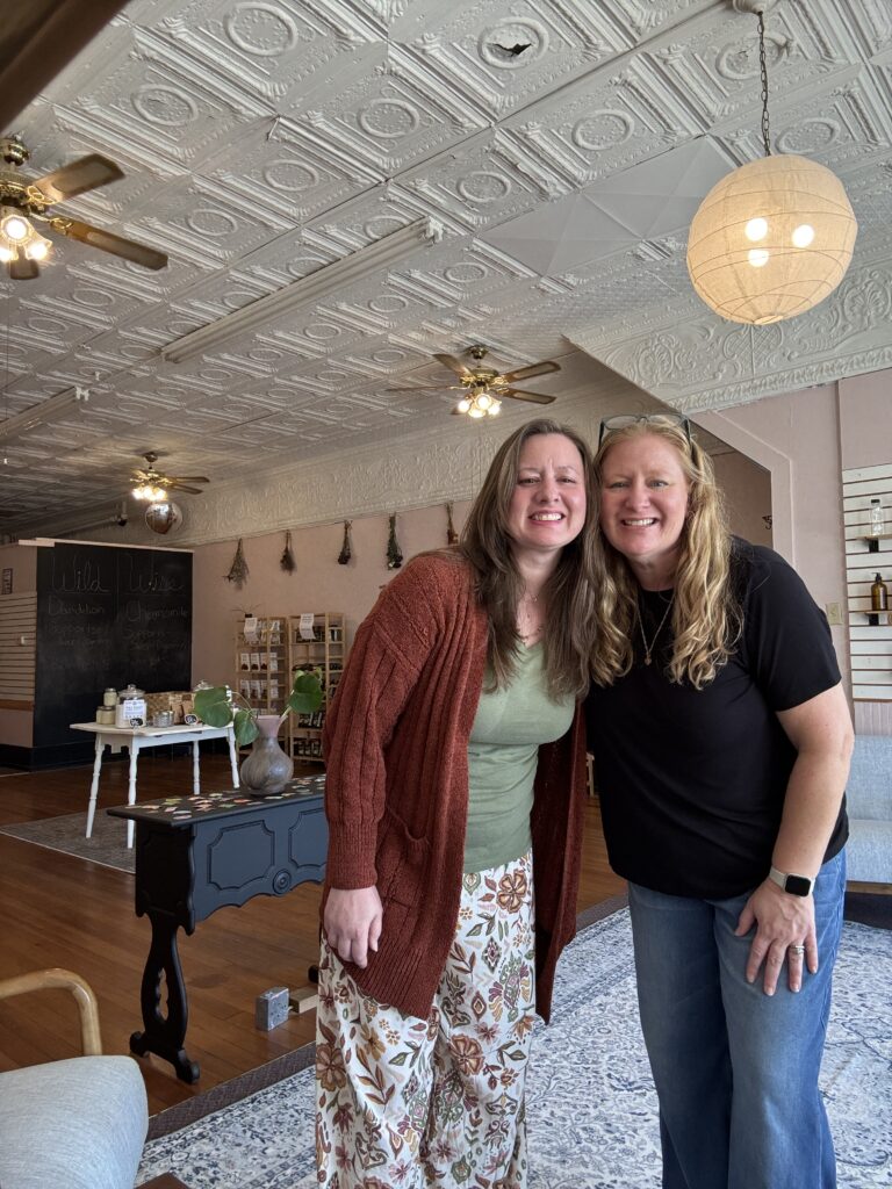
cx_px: 446
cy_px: 594
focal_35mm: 23
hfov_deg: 58.9
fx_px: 790
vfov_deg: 73.9
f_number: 1.9
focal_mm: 2.69
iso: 64
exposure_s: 1/120
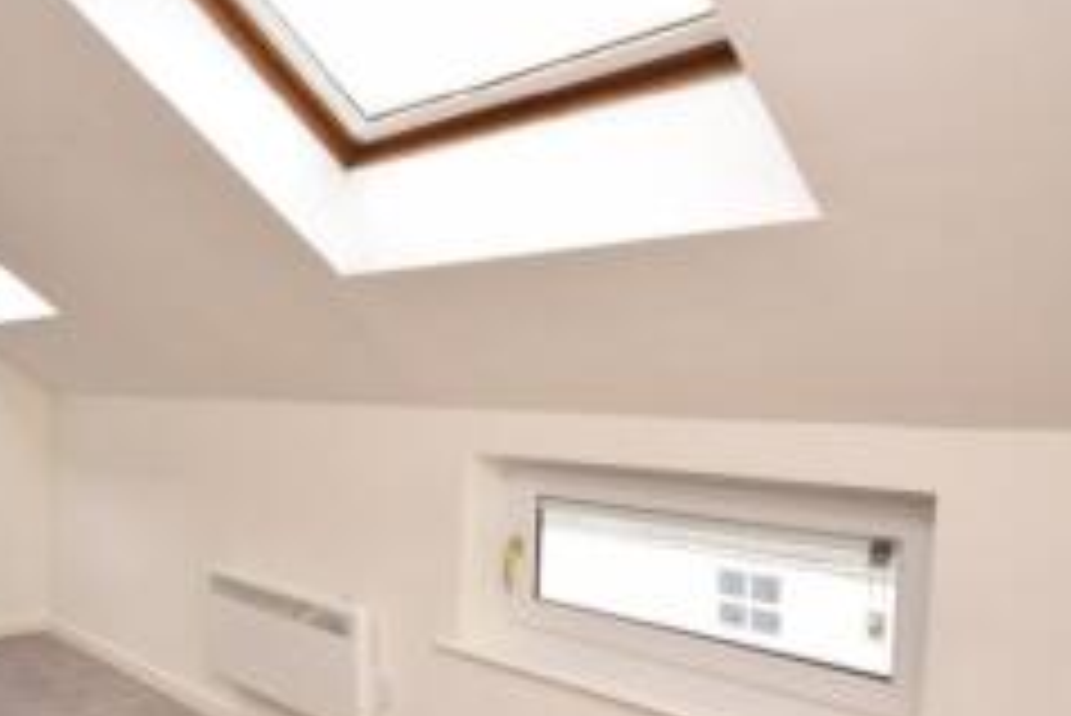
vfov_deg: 43.4
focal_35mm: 30
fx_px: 893
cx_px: 176
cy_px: 444
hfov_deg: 56.2
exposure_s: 1/60
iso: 100
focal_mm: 10
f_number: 4
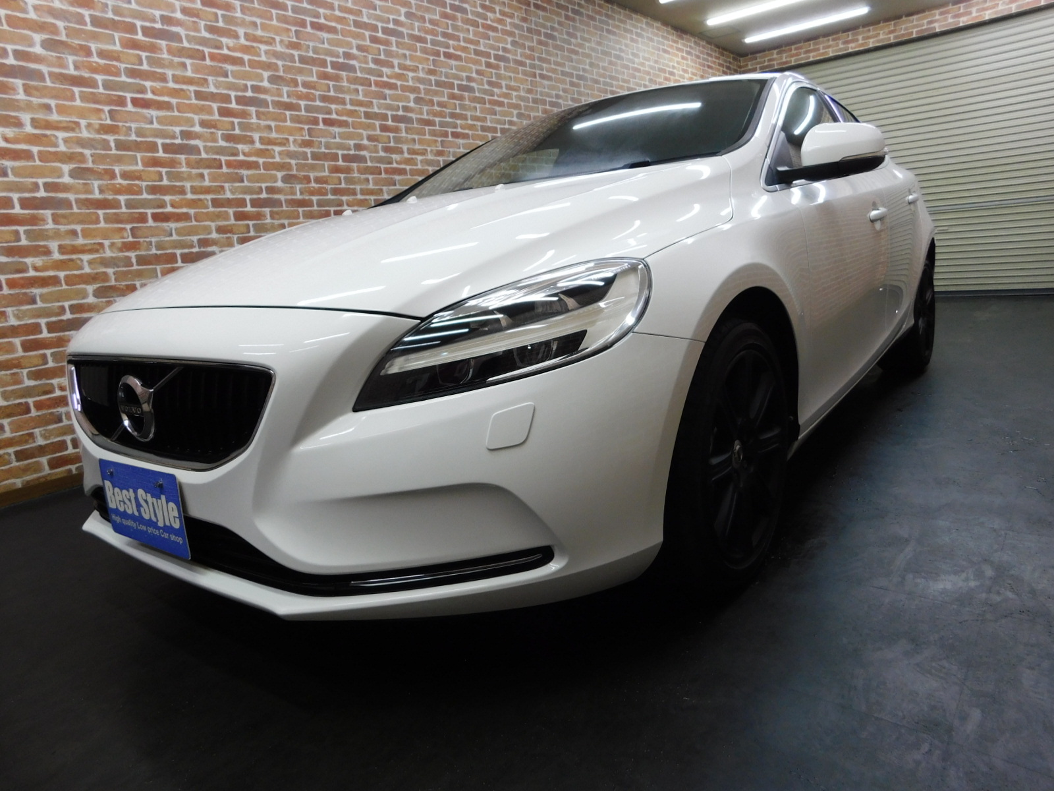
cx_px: 527
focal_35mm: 23
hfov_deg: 73.9
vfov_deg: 58.9
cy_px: 396
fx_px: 700
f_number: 3
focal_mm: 4
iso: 160
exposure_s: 1/30
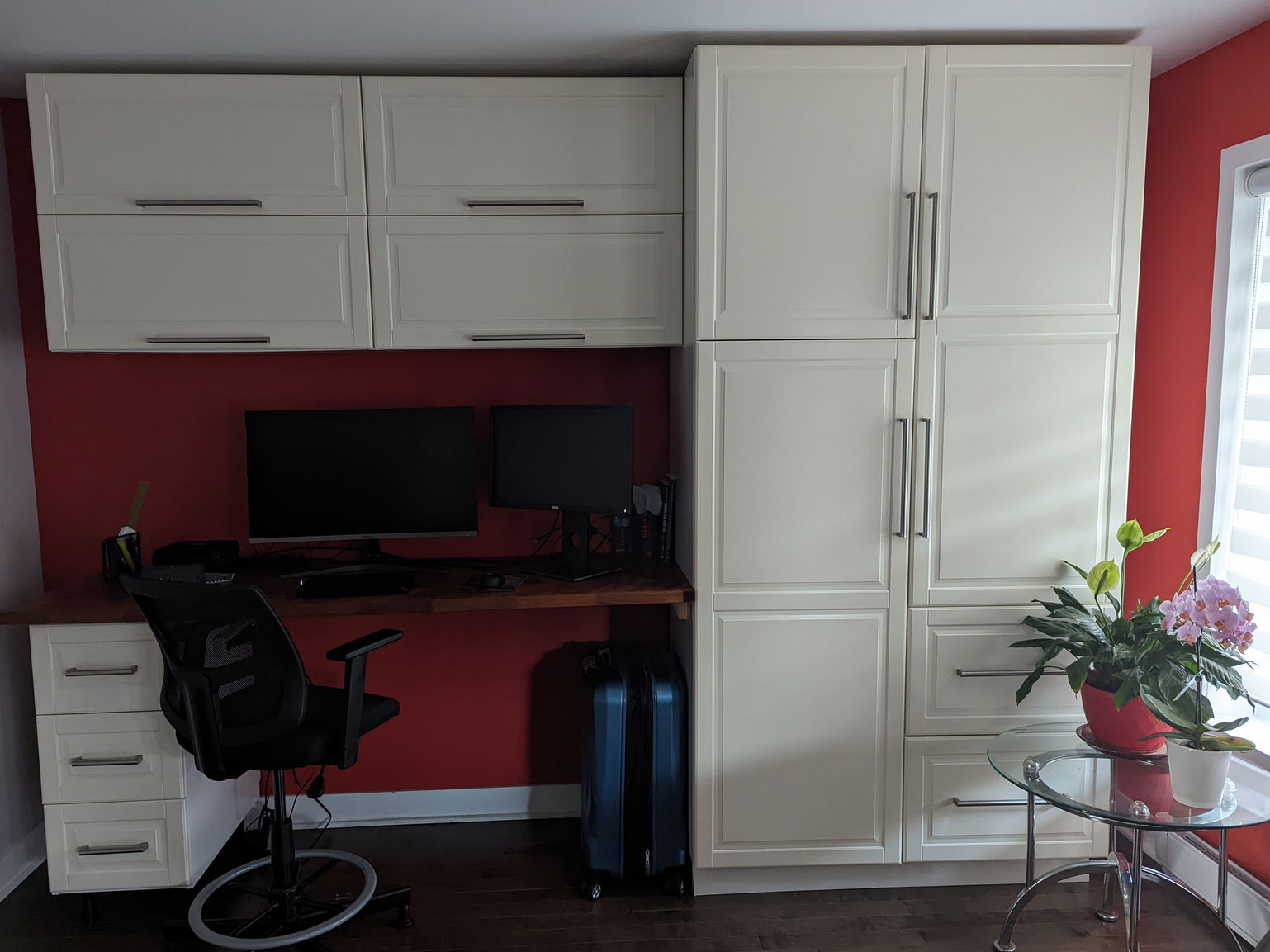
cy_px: 484
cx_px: 614
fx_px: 917
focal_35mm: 25
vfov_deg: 54.9
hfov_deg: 69.4
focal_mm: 6.81
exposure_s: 1/23.8
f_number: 1.85
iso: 619
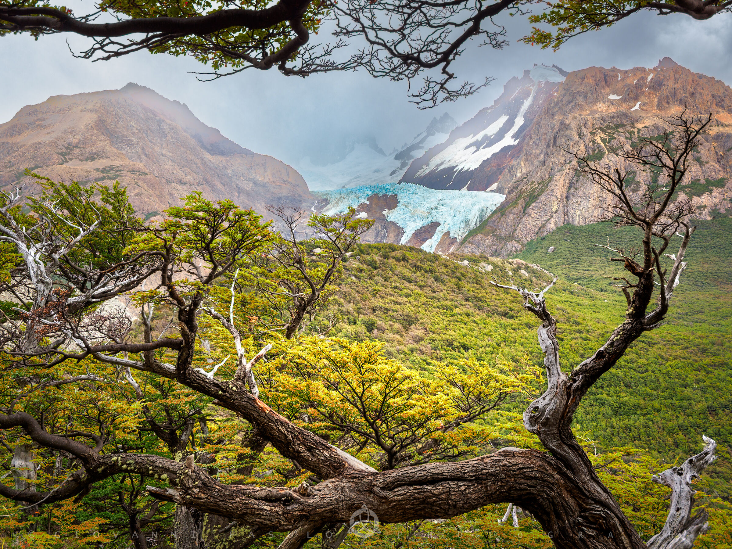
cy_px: 274
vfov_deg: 39.7
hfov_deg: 51.4
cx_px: 366
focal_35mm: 36
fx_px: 761
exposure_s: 1/125
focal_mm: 18
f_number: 5.6
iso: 200
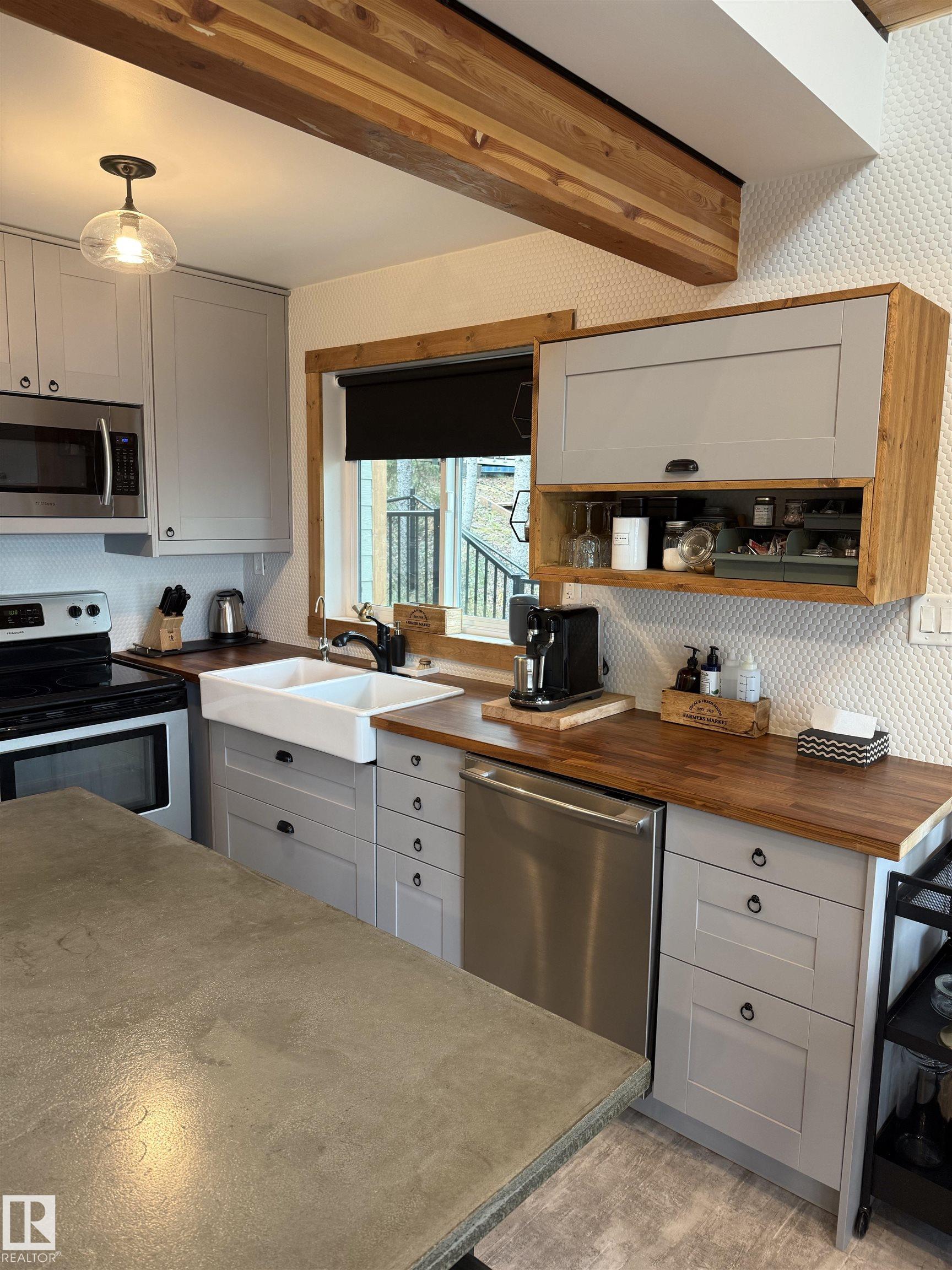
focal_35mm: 24
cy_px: 635
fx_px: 880
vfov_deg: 71.6
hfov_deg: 56.8
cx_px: 476
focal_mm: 6.76
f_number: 1.78
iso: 160
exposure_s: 1/60
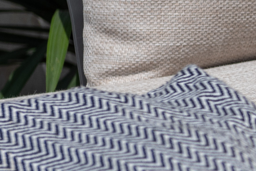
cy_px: 80
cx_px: 692
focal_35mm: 414
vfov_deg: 3.3
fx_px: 2945
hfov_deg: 4.8
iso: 100
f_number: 3.5
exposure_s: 1/4000
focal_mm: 70
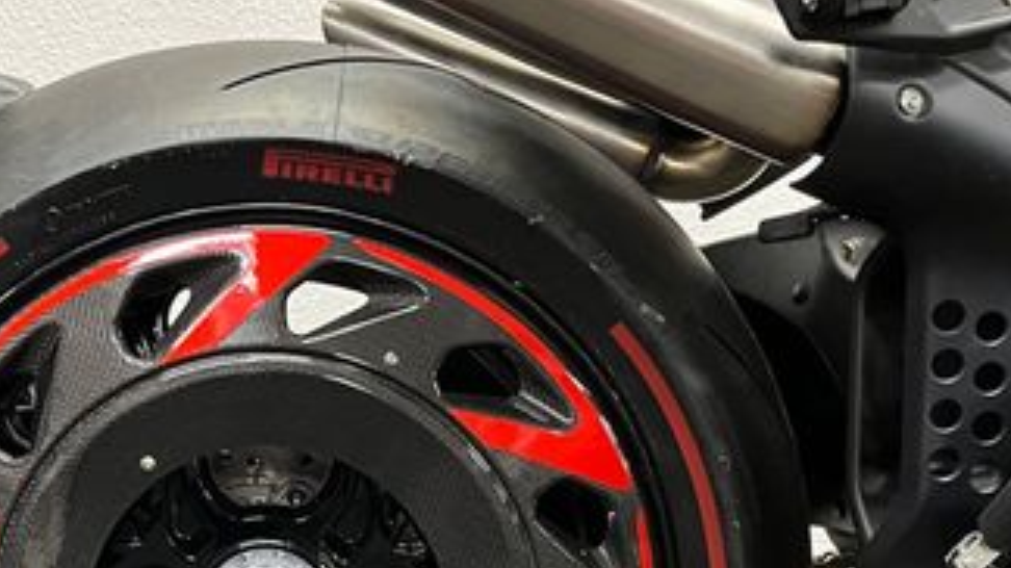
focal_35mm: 56
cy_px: 524
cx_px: 290
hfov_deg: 36.6
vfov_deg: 20.9
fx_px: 1501
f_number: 1.6
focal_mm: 5.1
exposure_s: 1/50
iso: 400
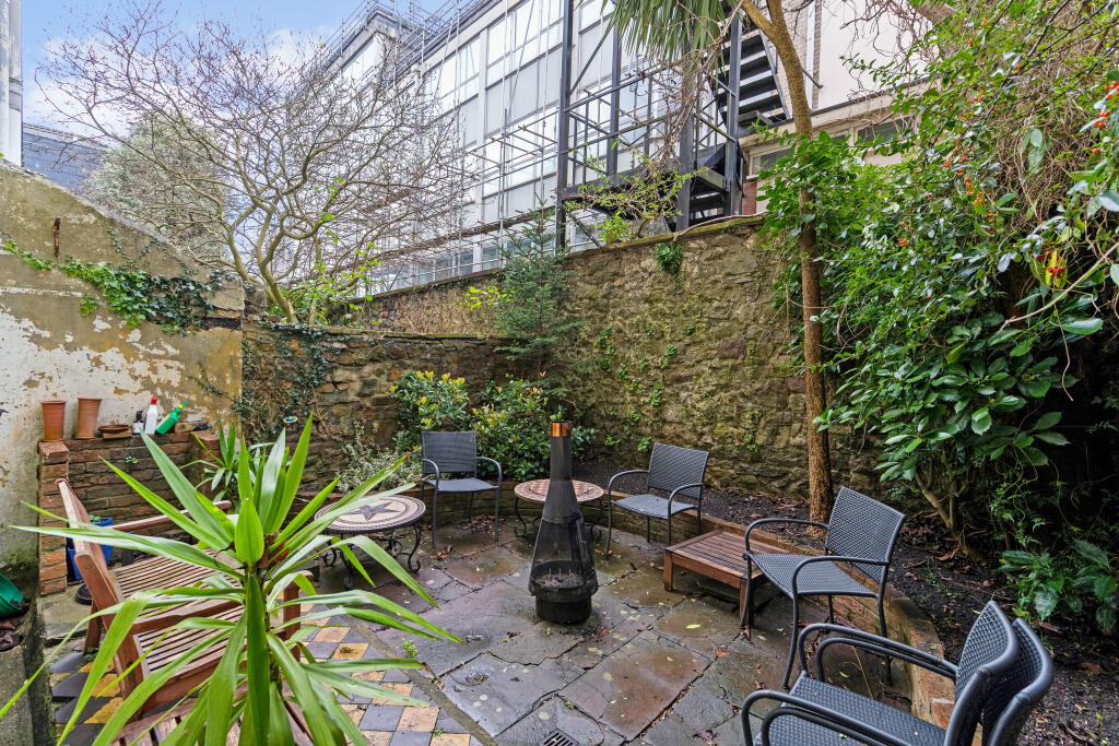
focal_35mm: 16
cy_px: 373
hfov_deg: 96.7
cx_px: 560
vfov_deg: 73.8
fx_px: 497
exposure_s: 1/80
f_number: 7.1
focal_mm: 16
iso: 500
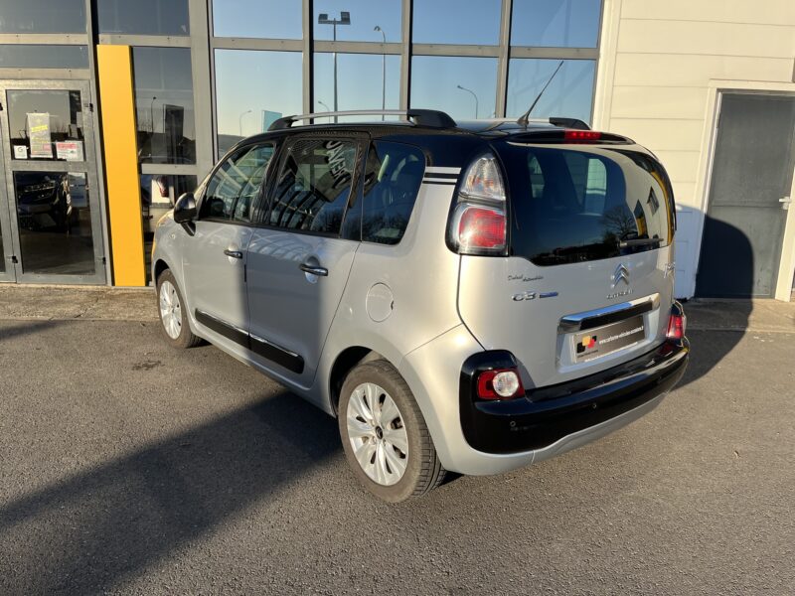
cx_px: 398
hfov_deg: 67.3
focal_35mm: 26
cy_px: 298
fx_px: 597
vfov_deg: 53.1
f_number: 1.6
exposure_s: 1/1923
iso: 50
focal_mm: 5.1
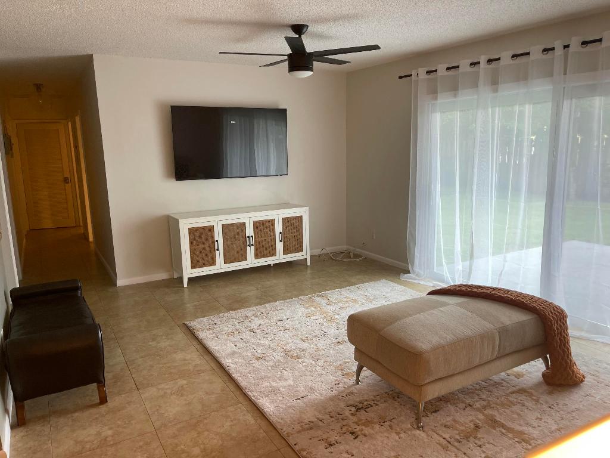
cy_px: 229
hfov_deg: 69.4
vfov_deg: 54.9
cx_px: 305
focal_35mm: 25
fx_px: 441
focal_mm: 5.1
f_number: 1.6
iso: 100
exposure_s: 1/120
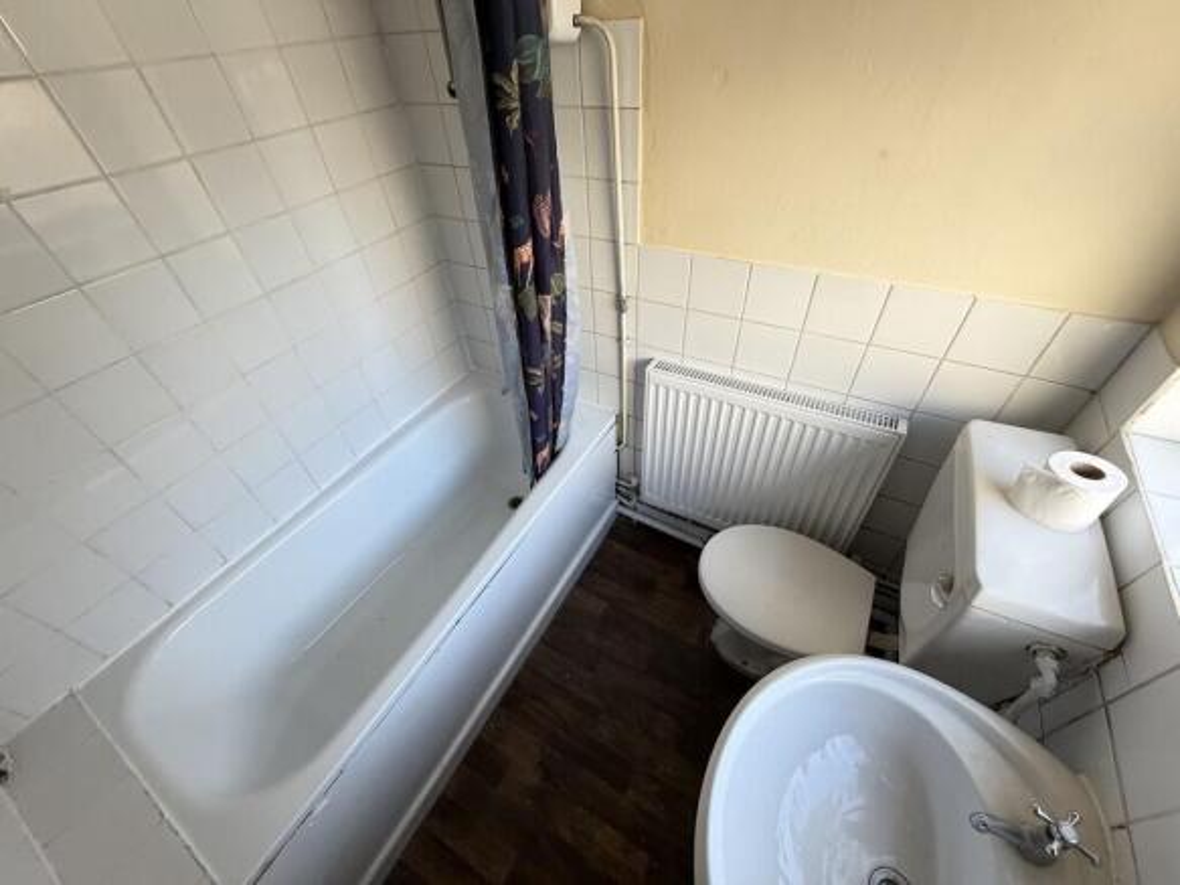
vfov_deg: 85.7
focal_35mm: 14
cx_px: 590
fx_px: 477
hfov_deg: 102.1
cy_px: 442
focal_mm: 2.22
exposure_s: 1/121
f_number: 2.2
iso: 250
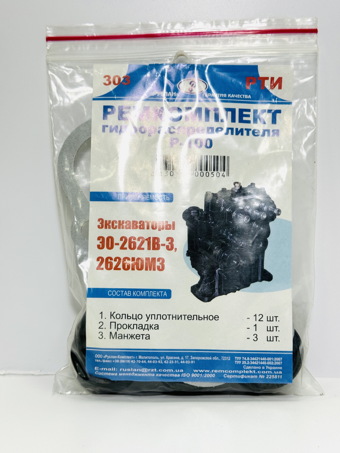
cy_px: 226
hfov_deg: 30.3
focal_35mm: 48
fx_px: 629
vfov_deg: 39.7
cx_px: 170
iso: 50
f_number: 1.78
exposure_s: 1/121
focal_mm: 6.76
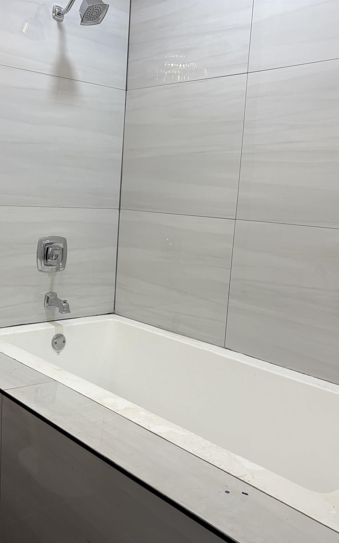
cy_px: 273
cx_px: 117
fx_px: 547
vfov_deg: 52.7
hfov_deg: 34.2
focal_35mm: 37
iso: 125
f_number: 1.6
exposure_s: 1/120
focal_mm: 5.96
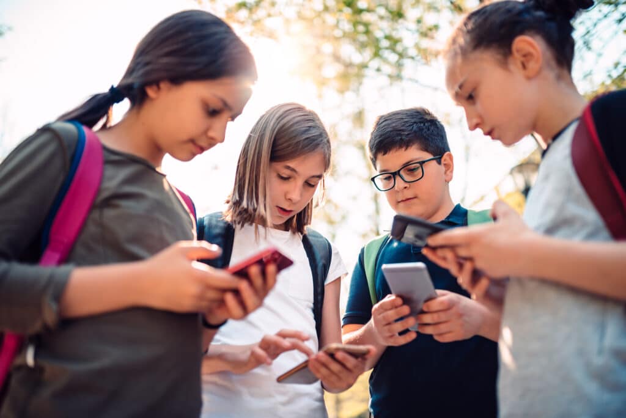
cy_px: 209
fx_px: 609
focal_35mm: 35
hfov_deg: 54.4
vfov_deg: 37.9
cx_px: 313
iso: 100
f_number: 1.4
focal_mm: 35
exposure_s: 1/1000
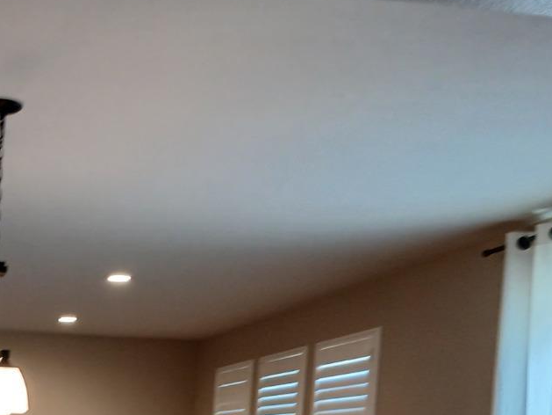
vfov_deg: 22.2
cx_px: -4
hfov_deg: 29.1
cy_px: 467
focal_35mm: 62
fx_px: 989
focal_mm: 3.98
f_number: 1.8
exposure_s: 1/60
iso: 200
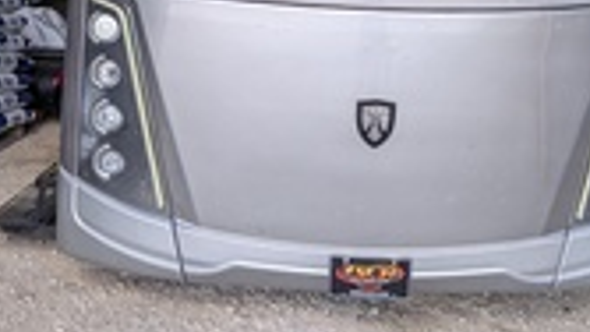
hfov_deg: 37.2
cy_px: -97
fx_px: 861
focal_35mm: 55
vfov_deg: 20.1
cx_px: 417
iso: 37
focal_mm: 4.53
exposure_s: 1/148
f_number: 1.7
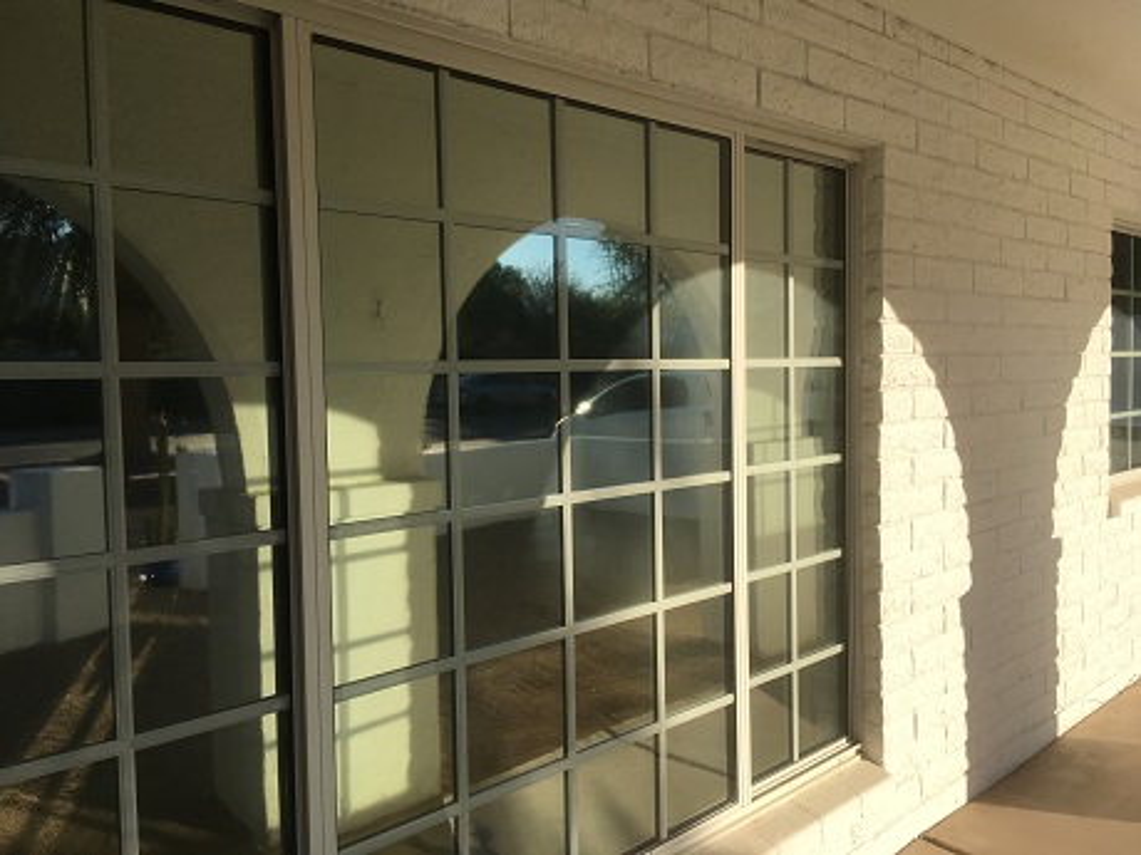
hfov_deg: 61.7
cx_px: 570
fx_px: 956
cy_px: 428
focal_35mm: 29
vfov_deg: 48.2
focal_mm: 4.15
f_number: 2.2
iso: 25
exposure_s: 1/1451
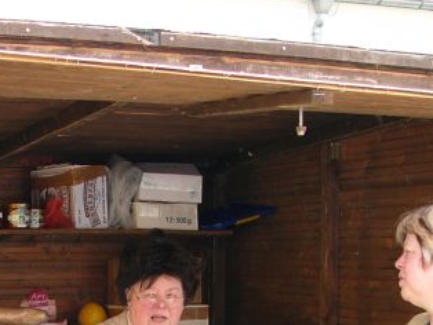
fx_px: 1077
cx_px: 81
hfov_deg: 22.4
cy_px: 384
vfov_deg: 16.5
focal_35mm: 86
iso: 50
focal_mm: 6
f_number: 2.8
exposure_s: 1/125
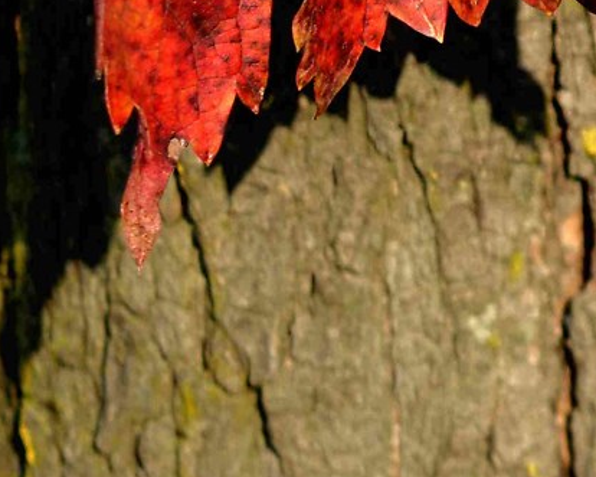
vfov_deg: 3.6
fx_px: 7477
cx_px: 1333
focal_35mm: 424
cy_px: -643
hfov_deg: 4.5
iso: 100
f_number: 5.6
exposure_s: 1/320
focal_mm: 52
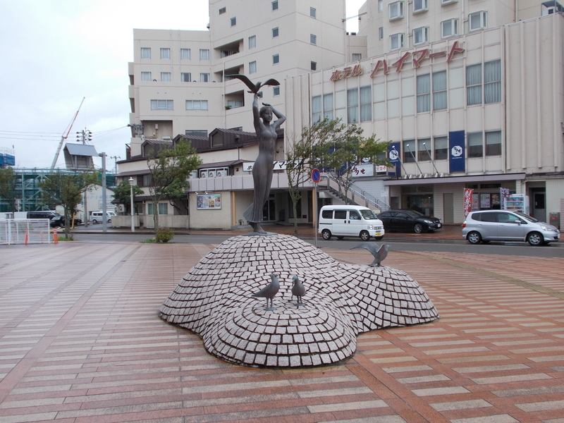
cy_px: 212
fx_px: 554
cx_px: 282
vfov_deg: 41.8
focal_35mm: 34
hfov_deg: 54.0
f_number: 3.6
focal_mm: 6
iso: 80
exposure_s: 1/320
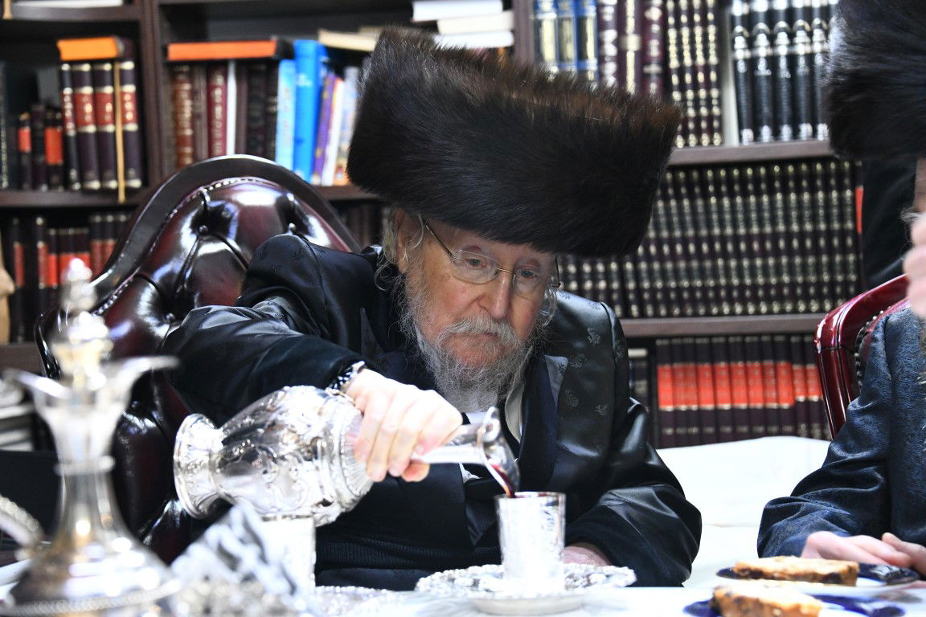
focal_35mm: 82
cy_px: 308
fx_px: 2109
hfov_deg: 24.8
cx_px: 463
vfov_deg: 16.7
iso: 5000
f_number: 5
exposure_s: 1/50
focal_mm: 82
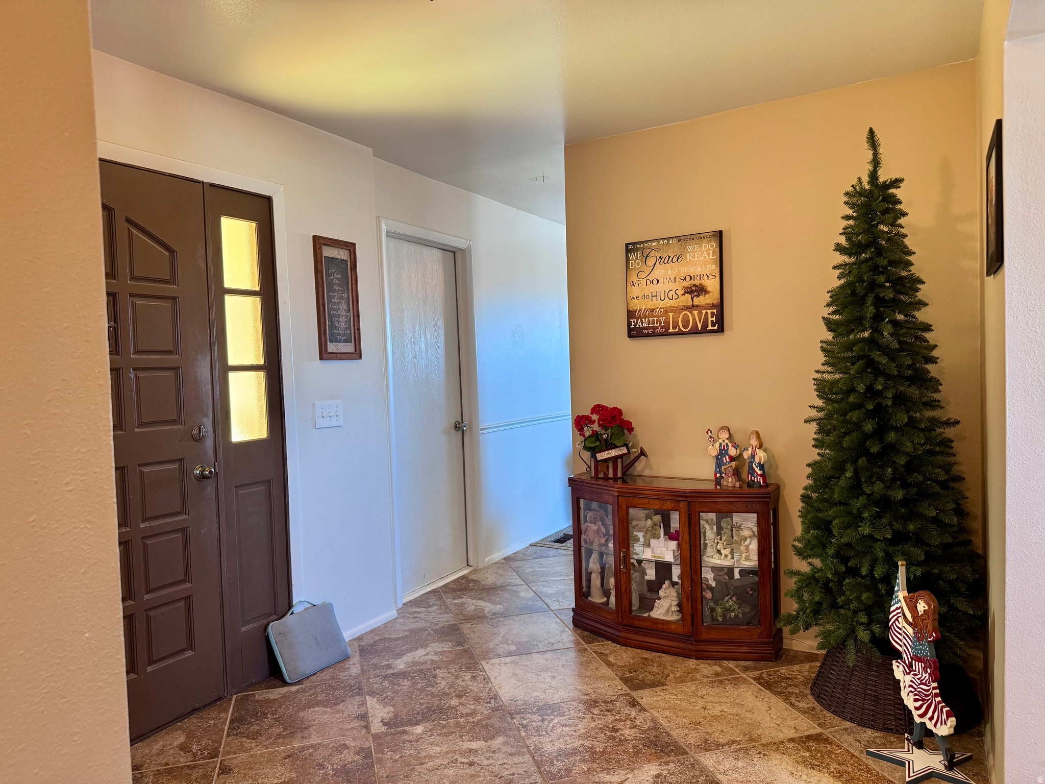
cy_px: 392
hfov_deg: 71.6
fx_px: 725
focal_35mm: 24
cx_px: 522
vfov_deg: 56.8
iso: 250
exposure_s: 1/60
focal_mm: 6.76
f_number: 1.78
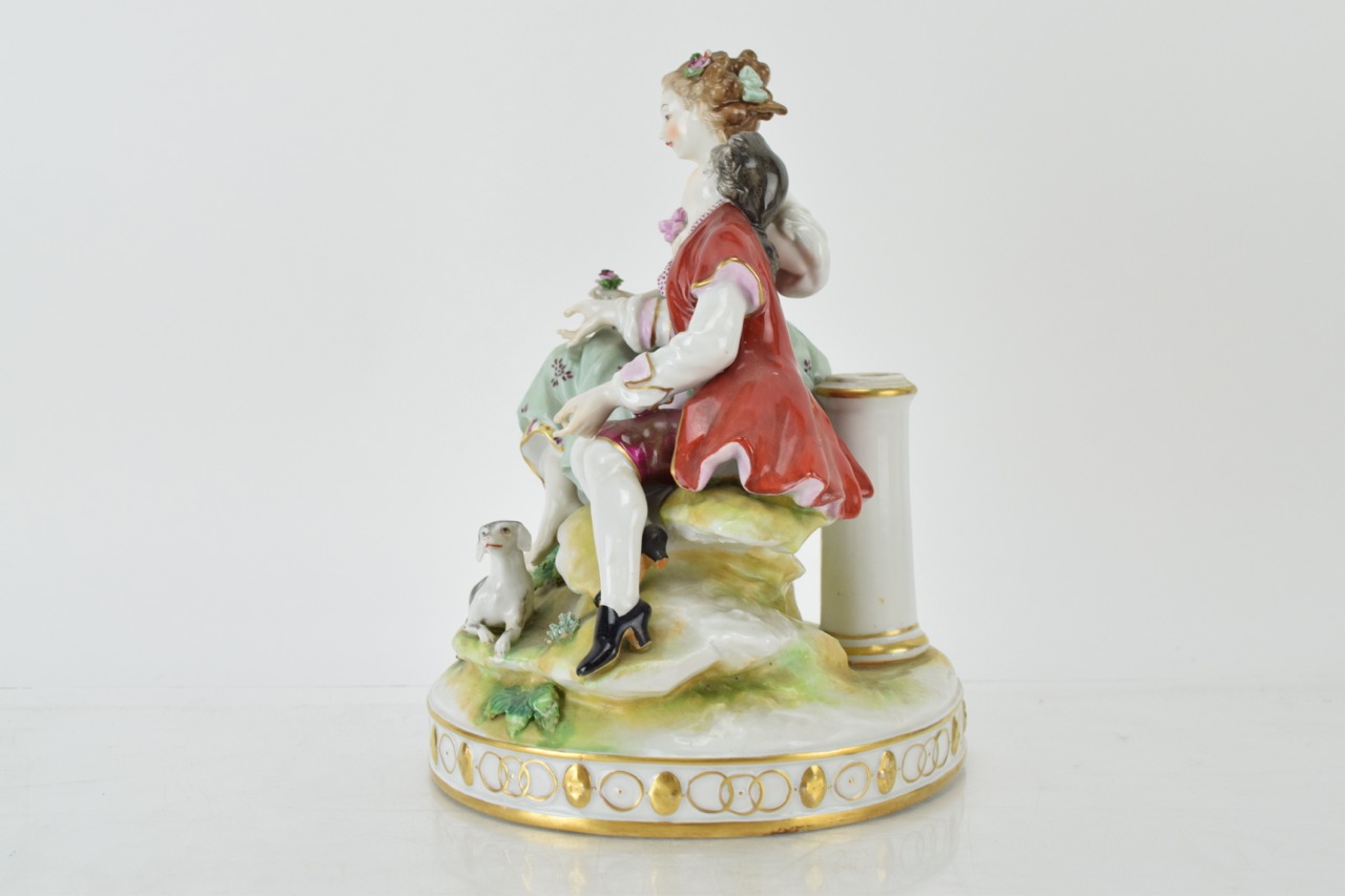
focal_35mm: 42
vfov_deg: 31.9
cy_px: 448
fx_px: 1569
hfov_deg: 46.4
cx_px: 672
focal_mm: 28
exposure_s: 1/125
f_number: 7.1
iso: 800
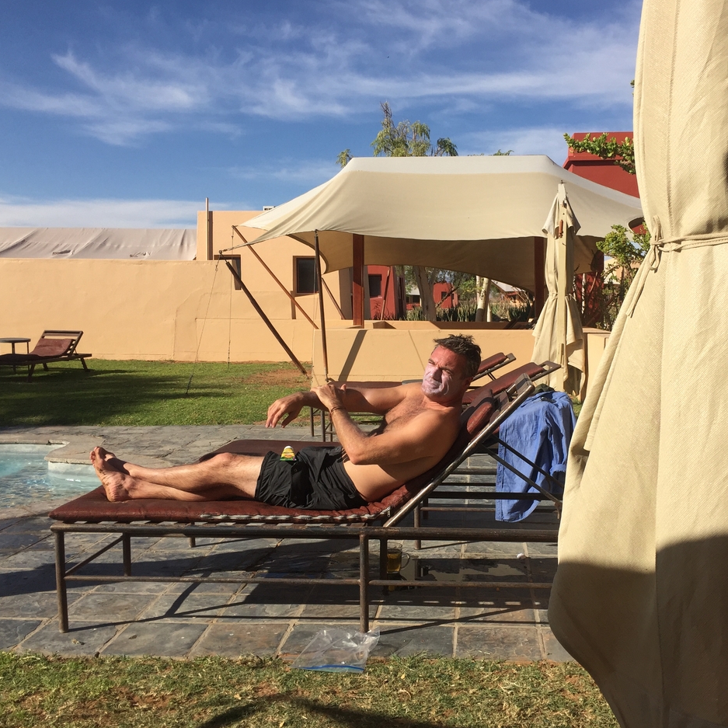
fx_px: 833
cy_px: 366
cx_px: 434
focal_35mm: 35
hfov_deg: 47.0
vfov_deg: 47.2
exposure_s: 1/2475
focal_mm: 4.15
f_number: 2.2
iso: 32
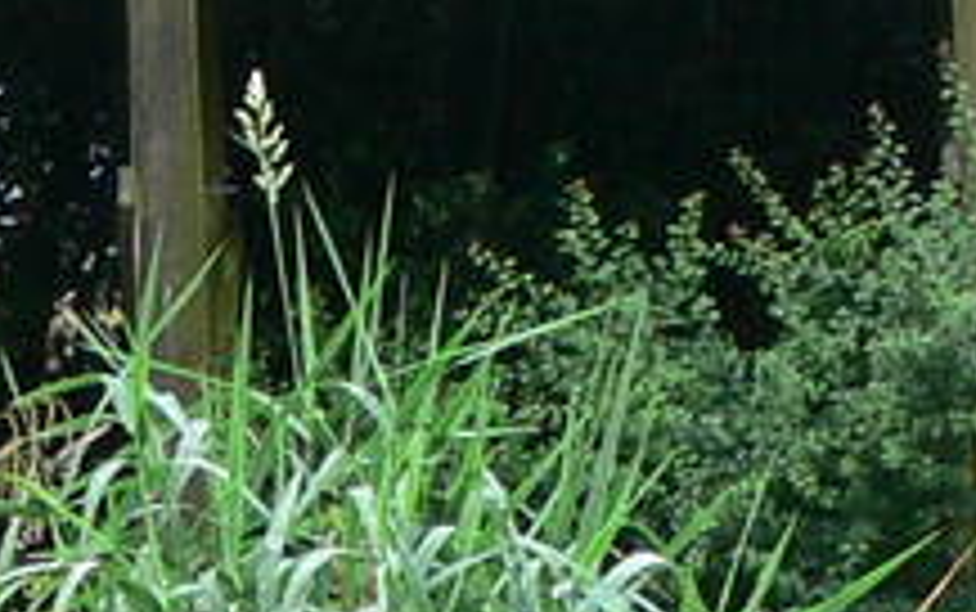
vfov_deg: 4.7
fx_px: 7267
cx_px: 90
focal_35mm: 273
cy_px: 1246
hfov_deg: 7.7
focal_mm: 7.4
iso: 80
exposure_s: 1/50
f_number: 4
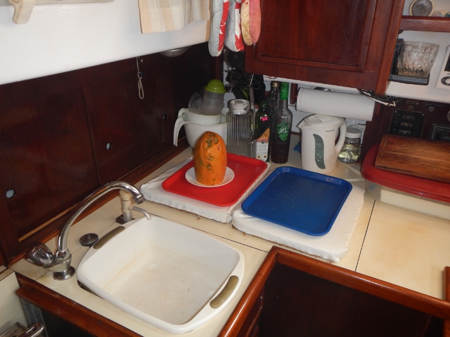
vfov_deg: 49.7
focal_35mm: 28
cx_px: 225
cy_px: 168
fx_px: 364
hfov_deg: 63.4
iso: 200
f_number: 3.9
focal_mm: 5
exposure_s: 1/30
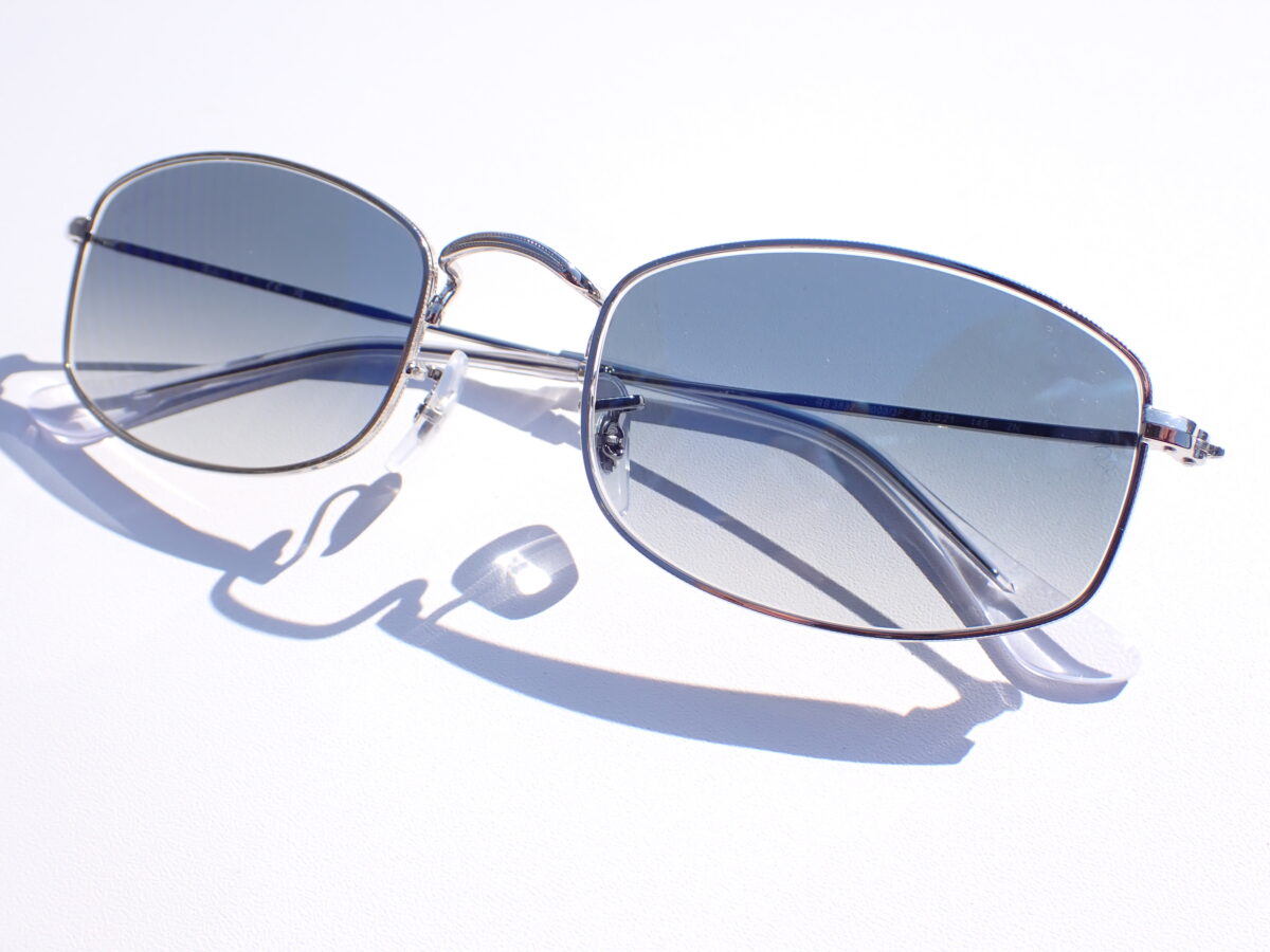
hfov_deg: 45.8
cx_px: 635
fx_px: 1504
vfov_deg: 35.1
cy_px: 476
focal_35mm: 41
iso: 100
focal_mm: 7.31
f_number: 4
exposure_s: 1/800
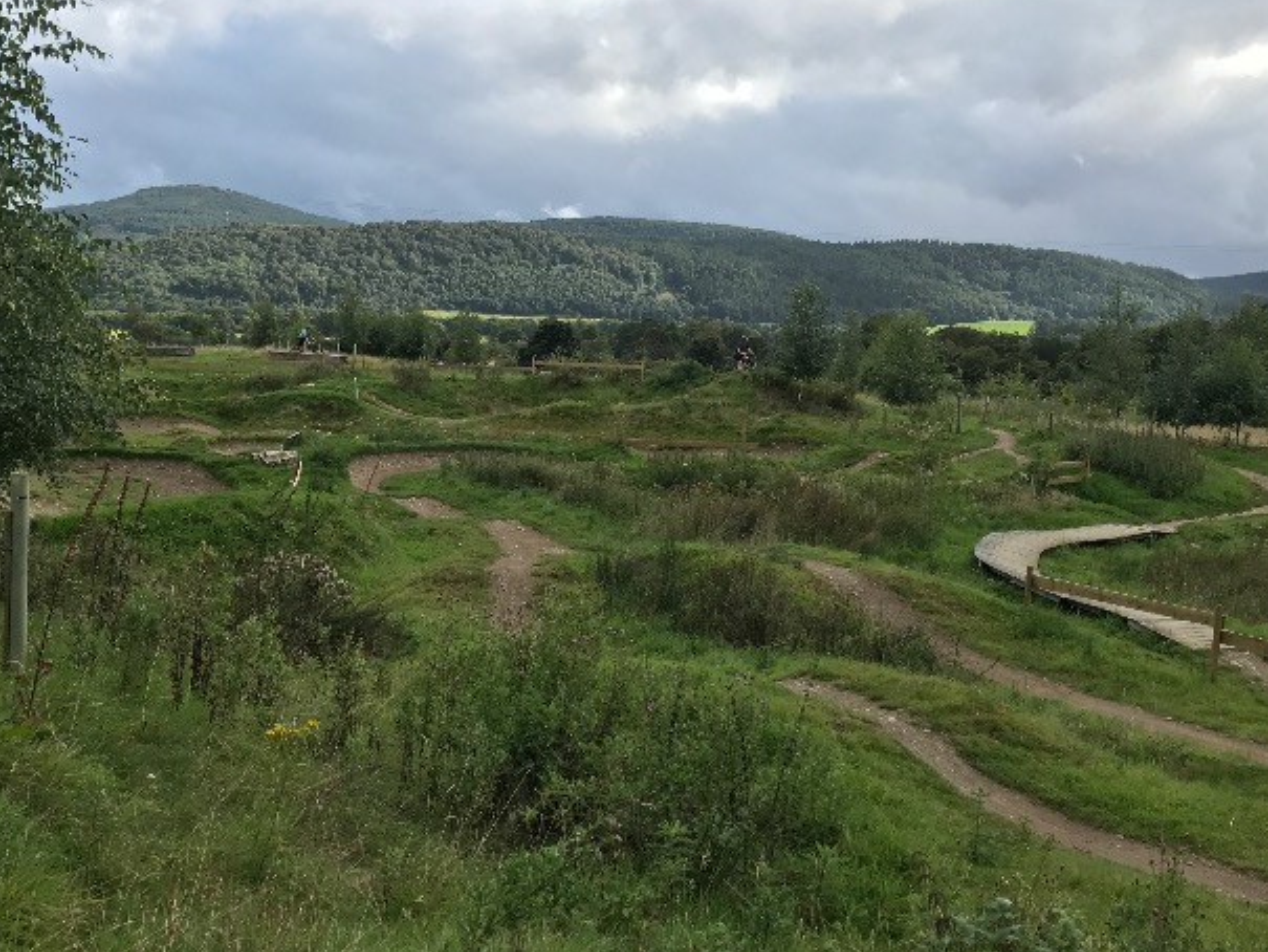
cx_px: 587
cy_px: 535
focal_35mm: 37
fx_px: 1356
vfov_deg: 38.6
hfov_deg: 50.1
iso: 20
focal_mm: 3.99
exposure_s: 1/1408
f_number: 1.8
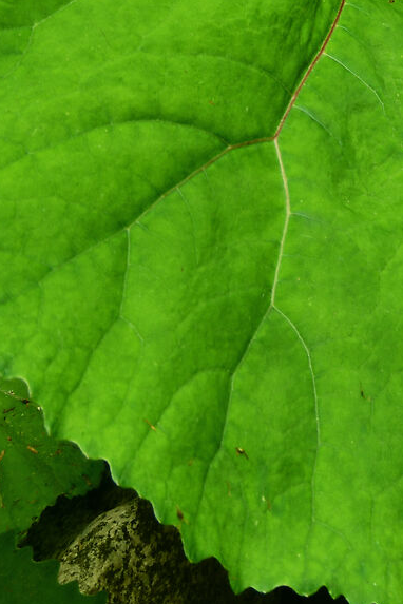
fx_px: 1125
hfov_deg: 17.1
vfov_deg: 19.7
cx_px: 705
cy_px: -546
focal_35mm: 67
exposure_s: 1/2.5
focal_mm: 16
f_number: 16
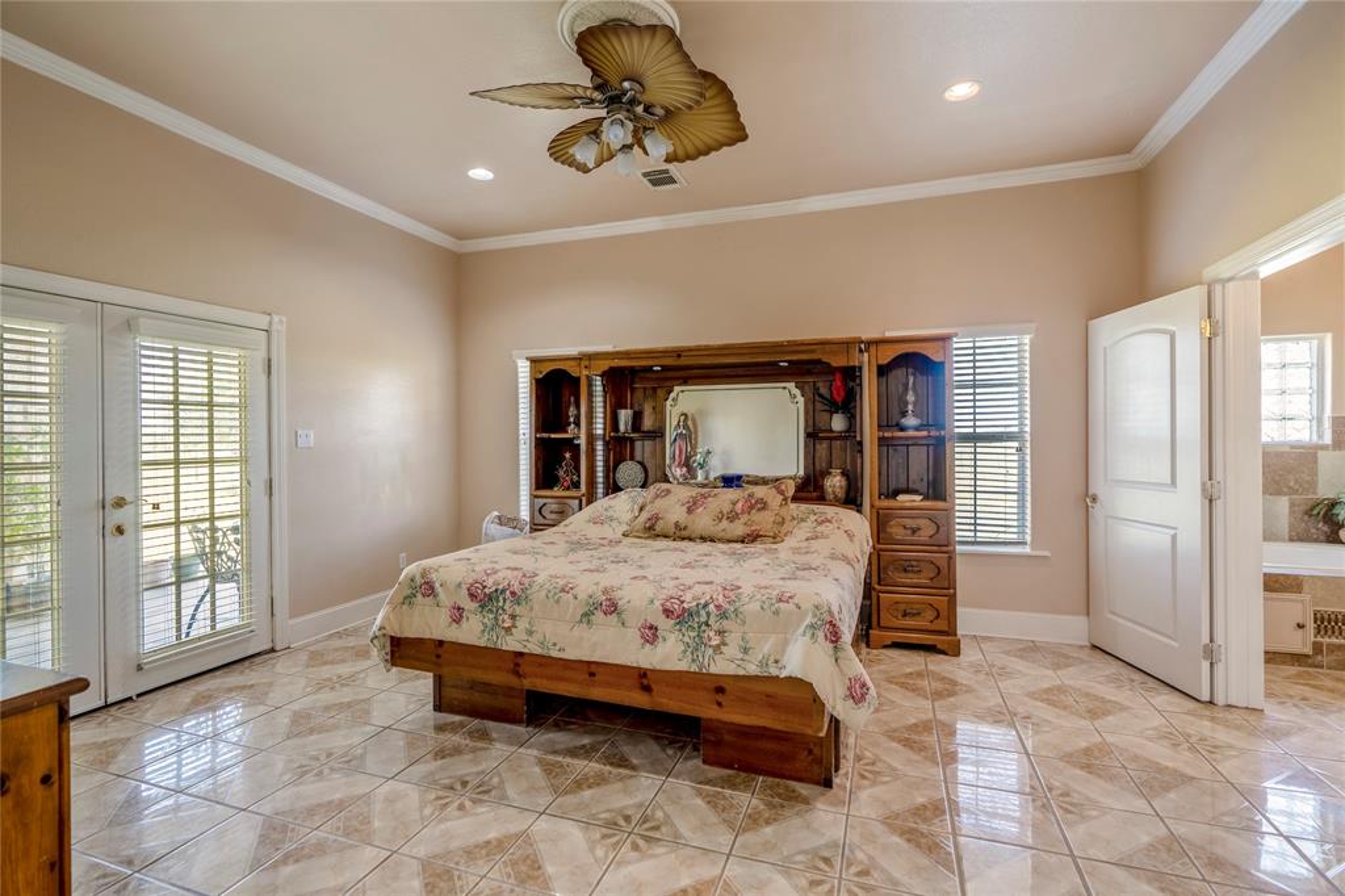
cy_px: 448
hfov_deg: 96.8
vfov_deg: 73.7
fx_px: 598
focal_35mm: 16
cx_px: 672
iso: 500
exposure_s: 1/320
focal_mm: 16
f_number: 4
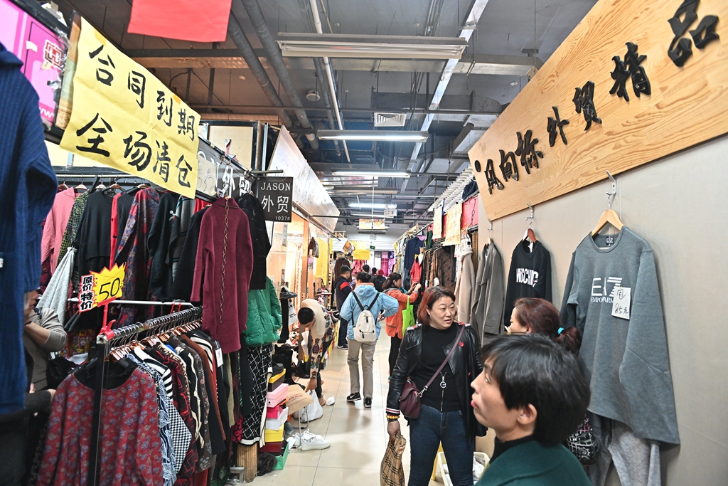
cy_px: 243
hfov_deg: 93.3
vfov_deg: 70.5
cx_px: 364
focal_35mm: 17
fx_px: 344
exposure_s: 1/50
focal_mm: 17
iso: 1600
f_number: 4
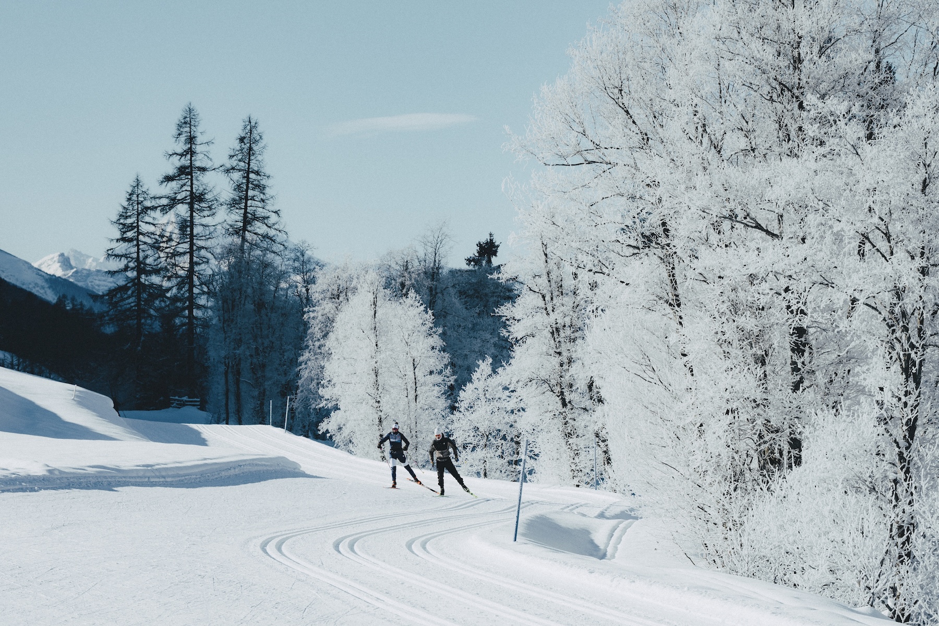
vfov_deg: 8.3
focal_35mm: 165
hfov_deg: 12.5
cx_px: 470
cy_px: 313
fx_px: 4303
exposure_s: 1/1000
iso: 200
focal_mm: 165
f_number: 9
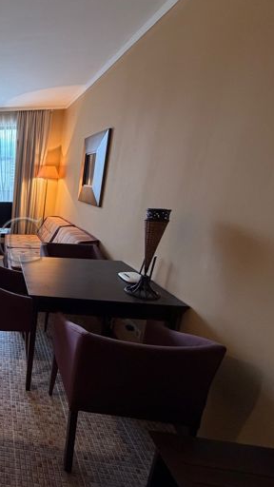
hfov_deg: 39.5
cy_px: 245
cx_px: -51
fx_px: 271
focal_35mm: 21
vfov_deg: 83.8
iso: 400
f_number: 2.2
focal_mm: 2.22
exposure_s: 1/50
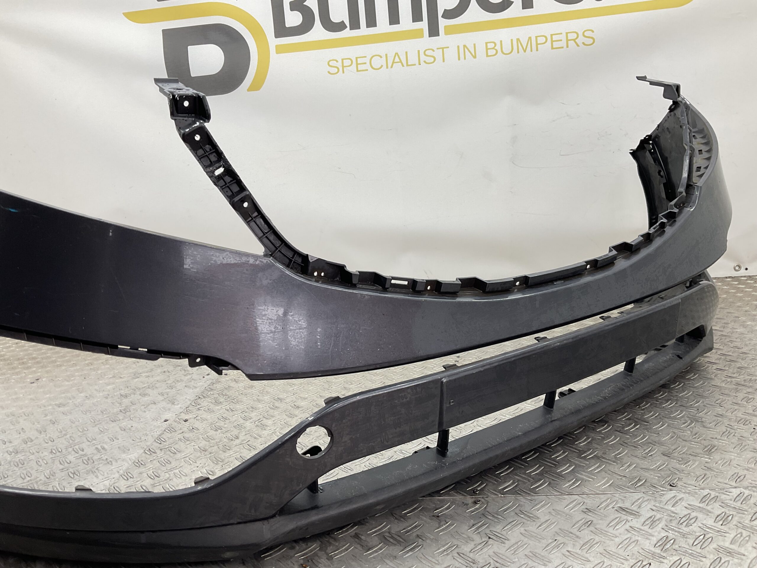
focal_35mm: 29
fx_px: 634
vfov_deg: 48.2
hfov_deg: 61.7
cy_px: 284
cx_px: 378
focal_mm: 3
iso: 25
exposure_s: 1/100
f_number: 1.8
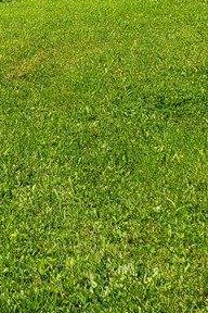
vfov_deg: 20.2
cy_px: -39
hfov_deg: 13.9
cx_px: -27
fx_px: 832
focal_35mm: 96
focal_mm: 4.3
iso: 50
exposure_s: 1/1716
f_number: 2.4
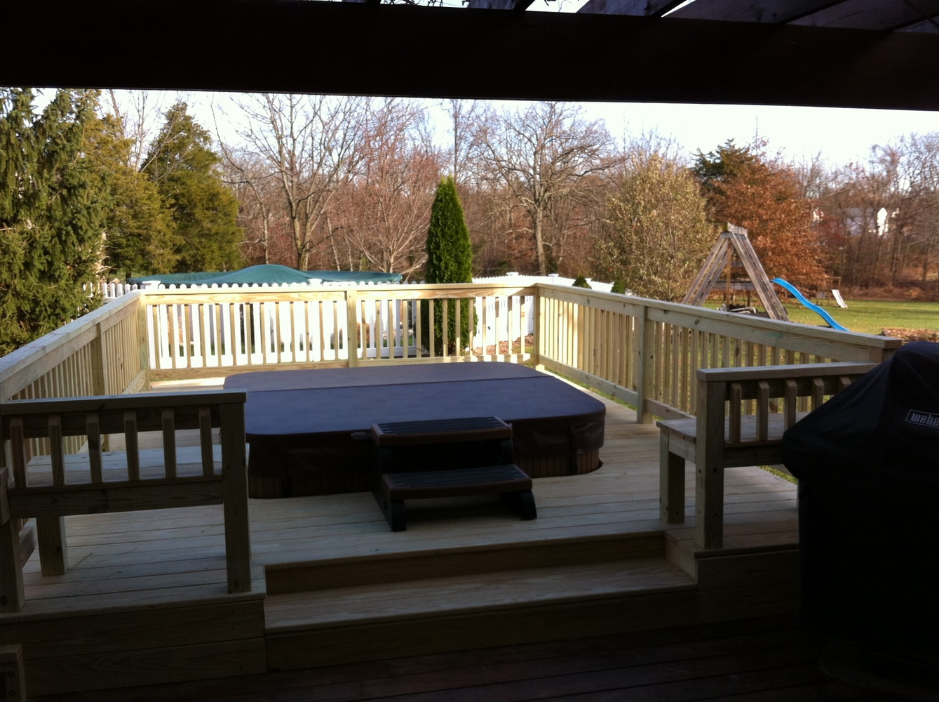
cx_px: 470
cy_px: 351
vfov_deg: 40.6
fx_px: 948
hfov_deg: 52.7
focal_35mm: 35
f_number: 2.8
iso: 80
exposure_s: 1/302
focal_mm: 3.85
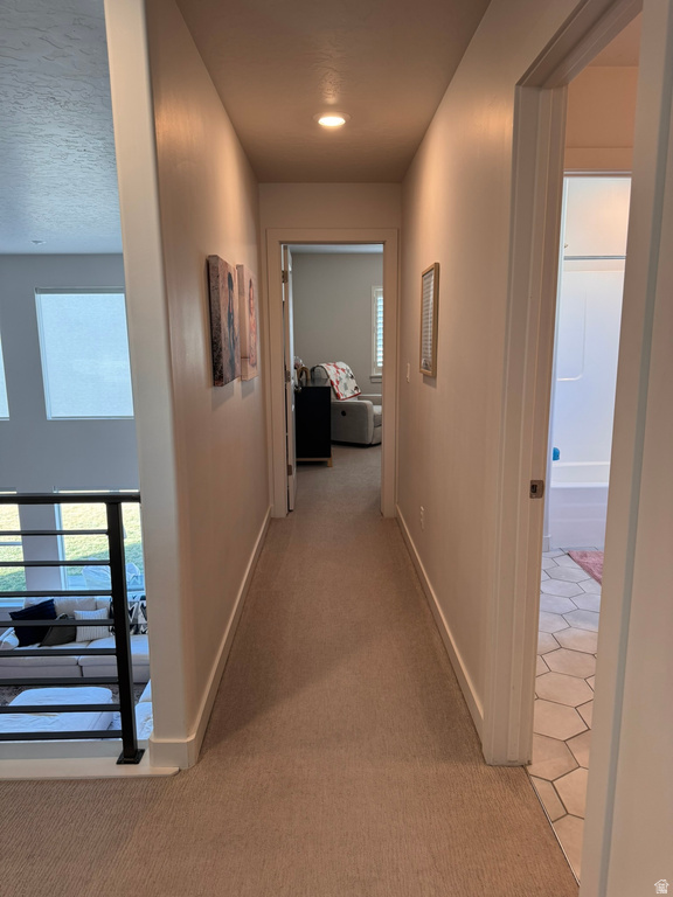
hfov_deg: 56.8
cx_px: 336
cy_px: 448
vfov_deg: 71.6
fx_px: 622
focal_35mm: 24
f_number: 1.78
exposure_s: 1/120
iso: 160
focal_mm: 6.76
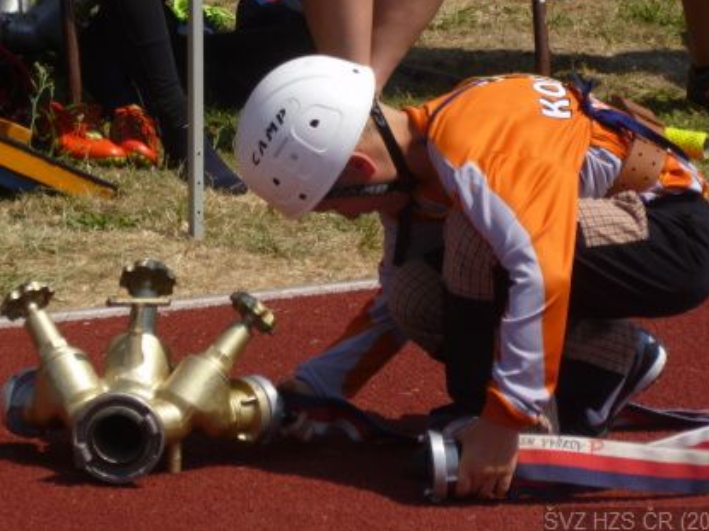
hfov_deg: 7.3
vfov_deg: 5.5
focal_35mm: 270
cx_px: 318
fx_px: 5529
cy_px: 218
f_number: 5.9
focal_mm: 40
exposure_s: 1/400
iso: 80
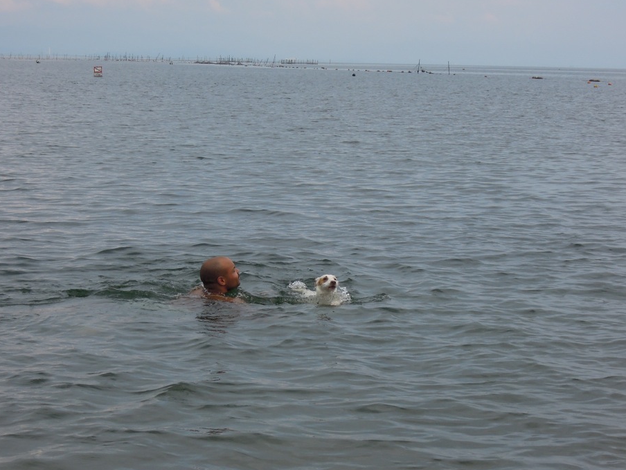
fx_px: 1700
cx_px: 287
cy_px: 252
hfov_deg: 20.9
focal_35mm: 94
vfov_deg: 15.7
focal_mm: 15.2
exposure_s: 1/800
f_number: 5
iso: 160
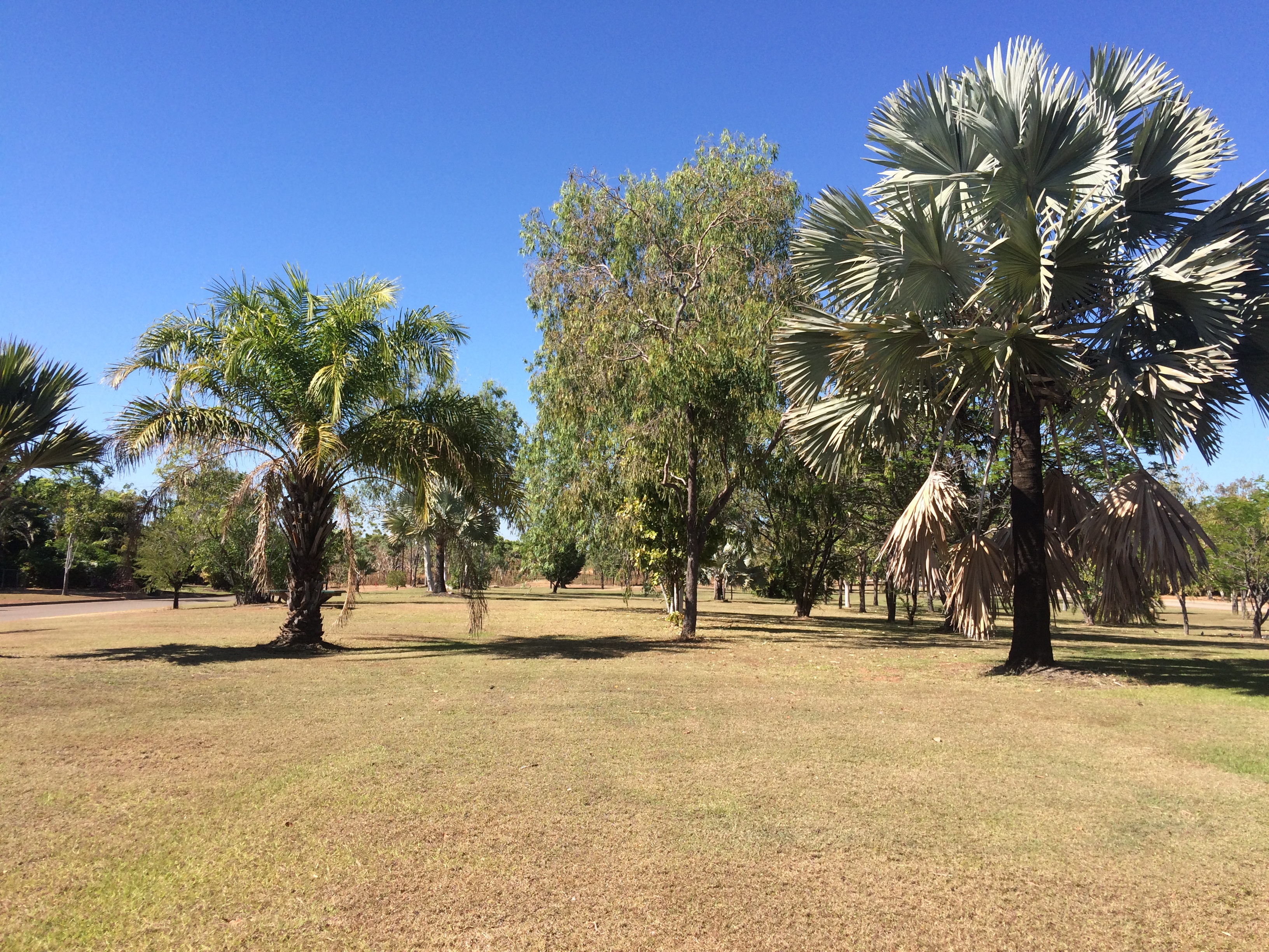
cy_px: 476
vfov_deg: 48.2
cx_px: 634
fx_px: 1063
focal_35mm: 29
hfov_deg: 61.7
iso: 32
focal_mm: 4.15
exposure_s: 1/1414
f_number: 2.2
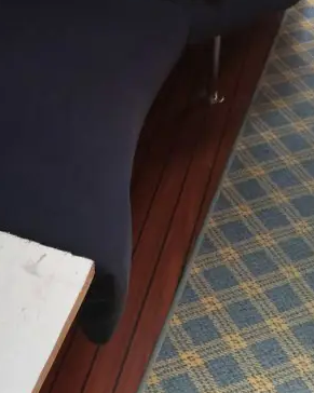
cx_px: 23
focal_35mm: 83
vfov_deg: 20.3
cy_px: -167
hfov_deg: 18.2
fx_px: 965
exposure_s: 1/15
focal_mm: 4.15
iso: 50
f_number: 2.2
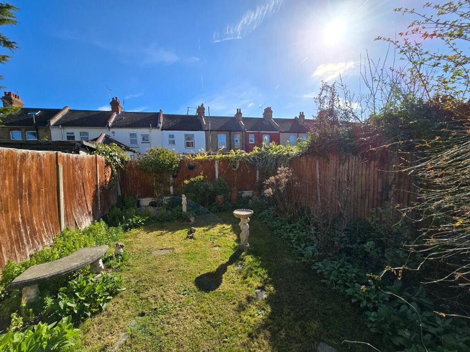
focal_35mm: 13
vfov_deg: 89.9
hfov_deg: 106.2
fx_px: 177
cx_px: 235
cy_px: 176
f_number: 2.2
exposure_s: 1/2510
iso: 50
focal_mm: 2.2
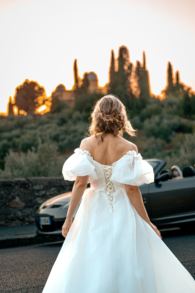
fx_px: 569
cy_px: 146
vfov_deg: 28.8
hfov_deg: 19.5
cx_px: 98
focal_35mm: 70
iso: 50
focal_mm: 70
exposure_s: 1/125
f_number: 2.8
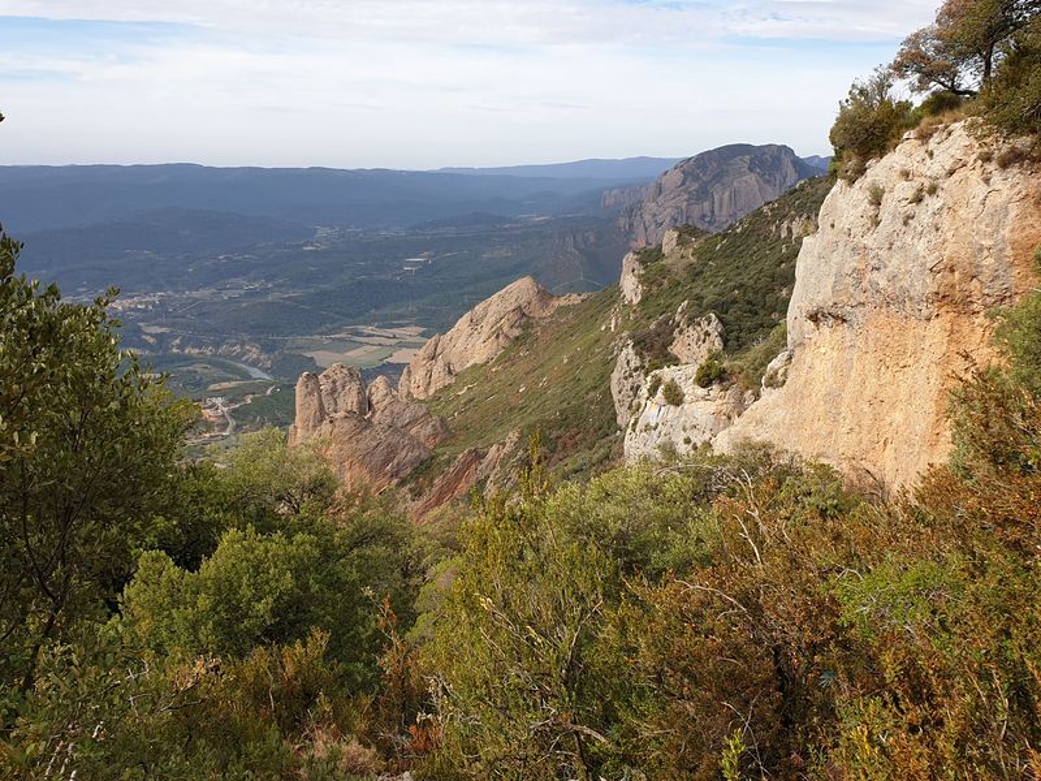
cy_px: 390
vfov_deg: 53.1
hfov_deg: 67.3
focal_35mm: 26
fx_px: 782
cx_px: 520
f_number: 2.4
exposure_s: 1/855
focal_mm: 4.3
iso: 50
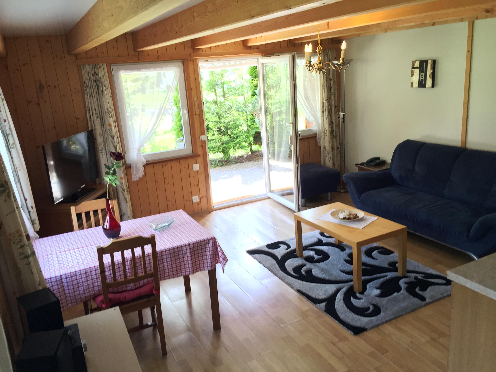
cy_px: 186
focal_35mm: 29
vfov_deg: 48.2
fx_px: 416
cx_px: 248
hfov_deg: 61.7
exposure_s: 1/30
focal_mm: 4.15
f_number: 2.2
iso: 80
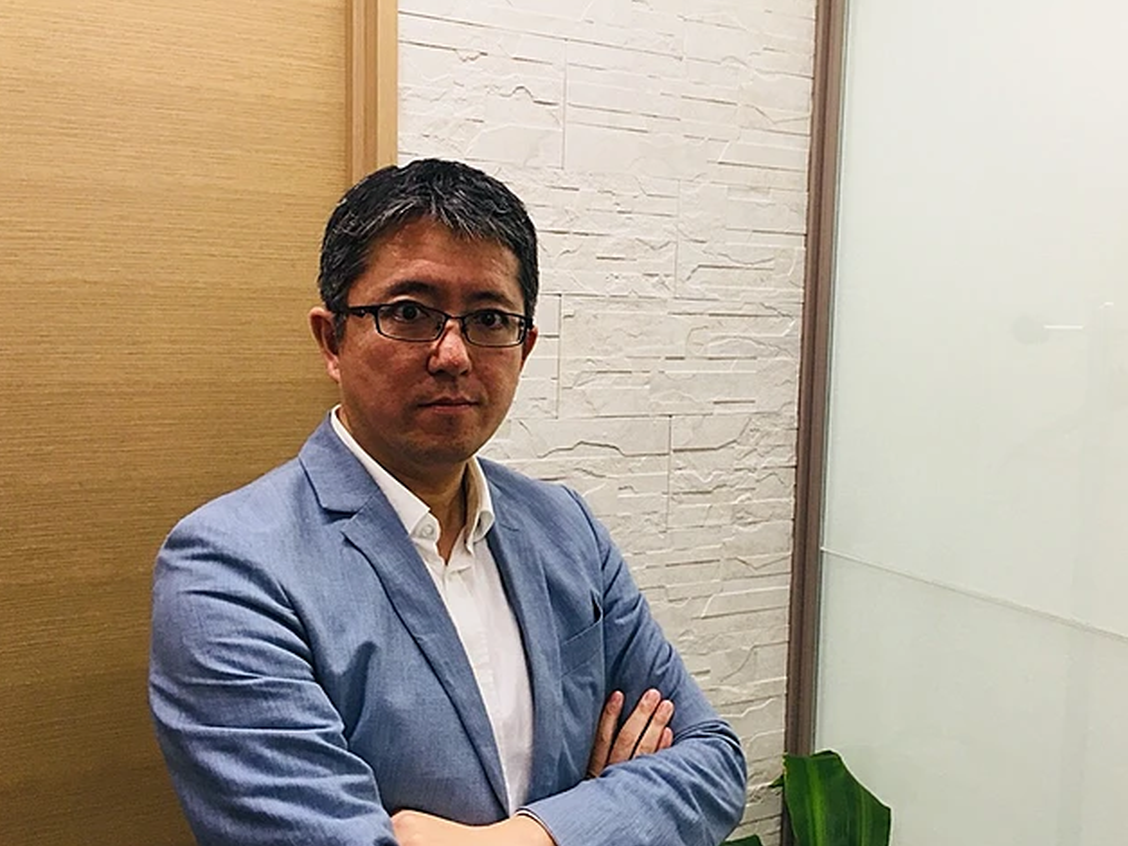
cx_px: 667
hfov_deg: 49.9
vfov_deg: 38.7
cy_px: 425
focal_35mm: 37
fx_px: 1205
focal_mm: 4.15
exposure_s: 1/30
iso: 40
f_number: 2.2
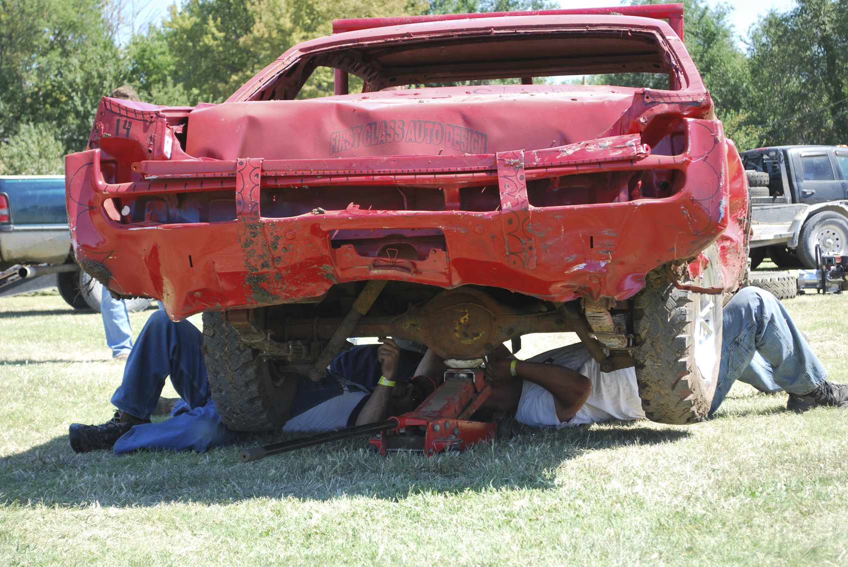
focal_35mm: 82
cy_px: 284
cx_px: 424
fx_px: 1945
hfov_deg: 24.6
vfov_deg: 16.6
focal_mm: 55
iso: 140
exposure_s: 1/125
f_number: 5.6
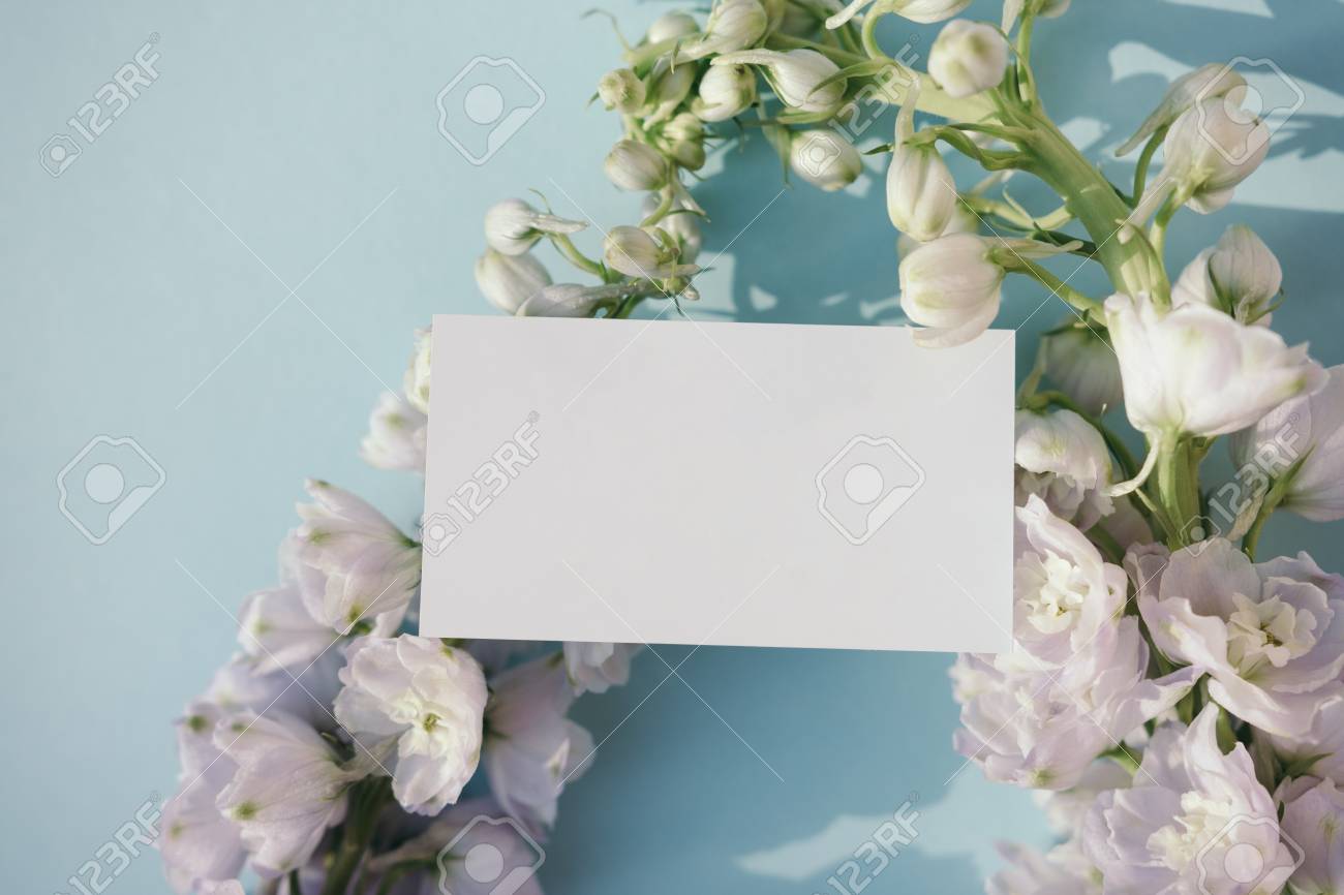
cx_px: 672
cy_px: 448
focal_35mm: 52
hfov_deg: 37.9
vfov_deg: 25.7
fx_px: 1959
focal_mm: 35
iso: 100
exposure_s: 1/1250
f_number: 2.8
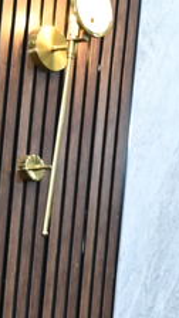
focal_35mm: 157
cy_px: 503
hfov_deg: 6.8
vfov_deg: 12.9
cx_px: 588
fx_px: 1325
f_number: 4.5
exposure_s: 1/125
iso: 2000
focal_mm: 24
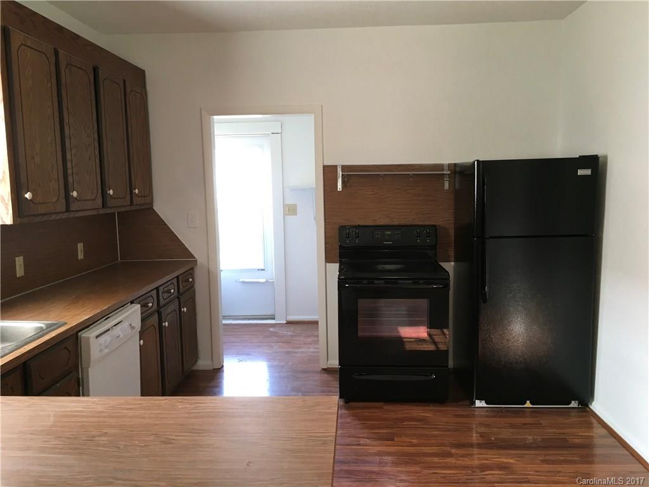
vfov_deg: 48.2
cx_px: 324
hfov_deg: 61.7
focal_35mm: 29
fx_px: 544
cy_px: 244
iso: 80
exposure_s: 1/30
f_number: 2.2
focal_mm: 4.15
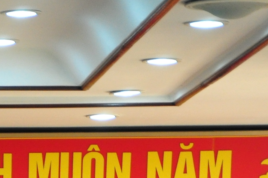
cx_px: -218
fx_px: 3109
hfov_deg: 4.9
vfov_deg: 3.2
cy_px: 423
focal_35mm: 418
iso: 800
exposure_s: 1/60
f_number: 5
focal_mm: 58
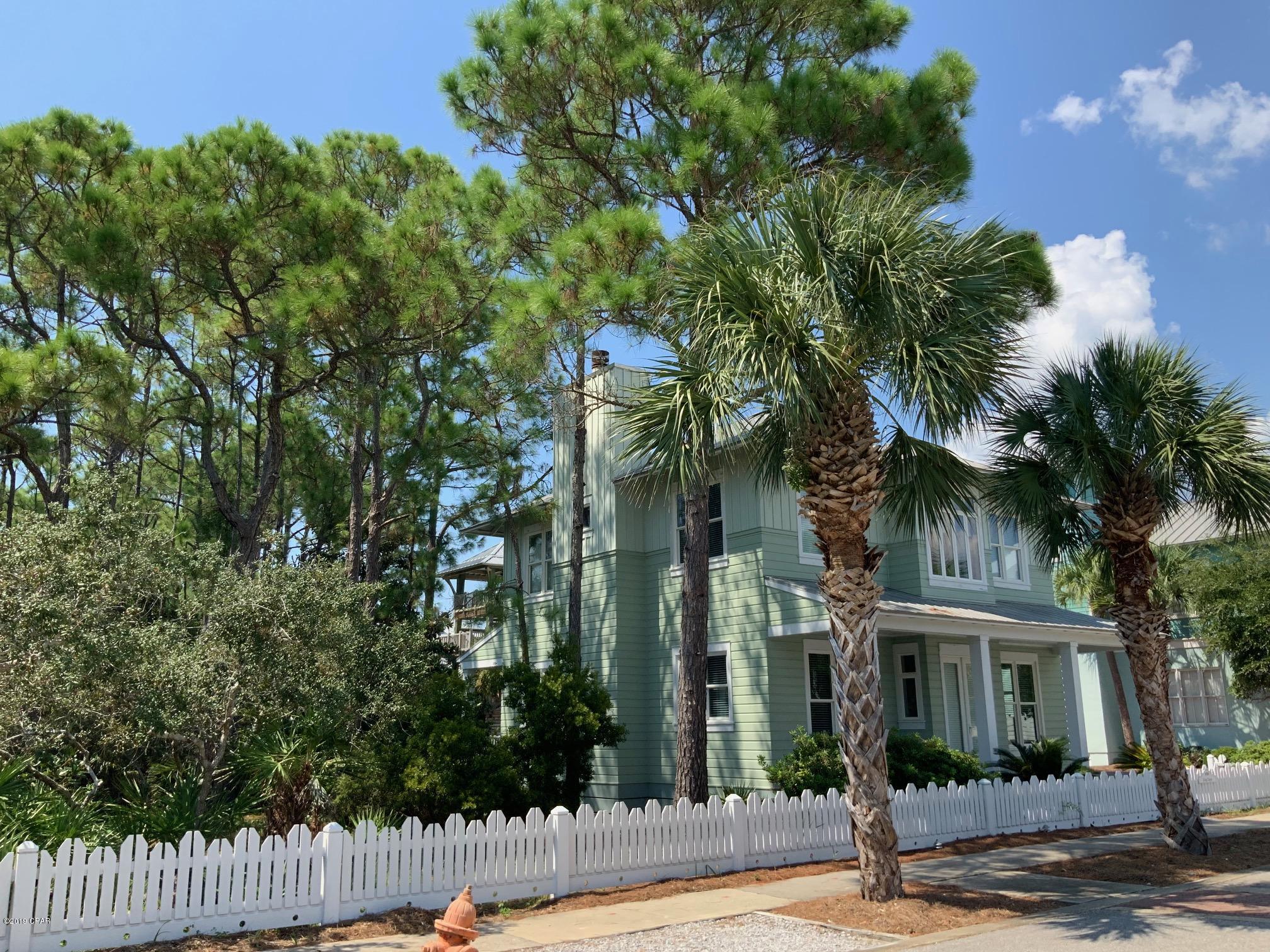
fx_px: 1064
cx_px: 635
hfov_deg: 61.7
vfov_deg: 48.2
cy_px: 476
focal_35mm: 29
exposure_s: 1/1015
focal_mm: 3
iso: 16
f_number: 1.8
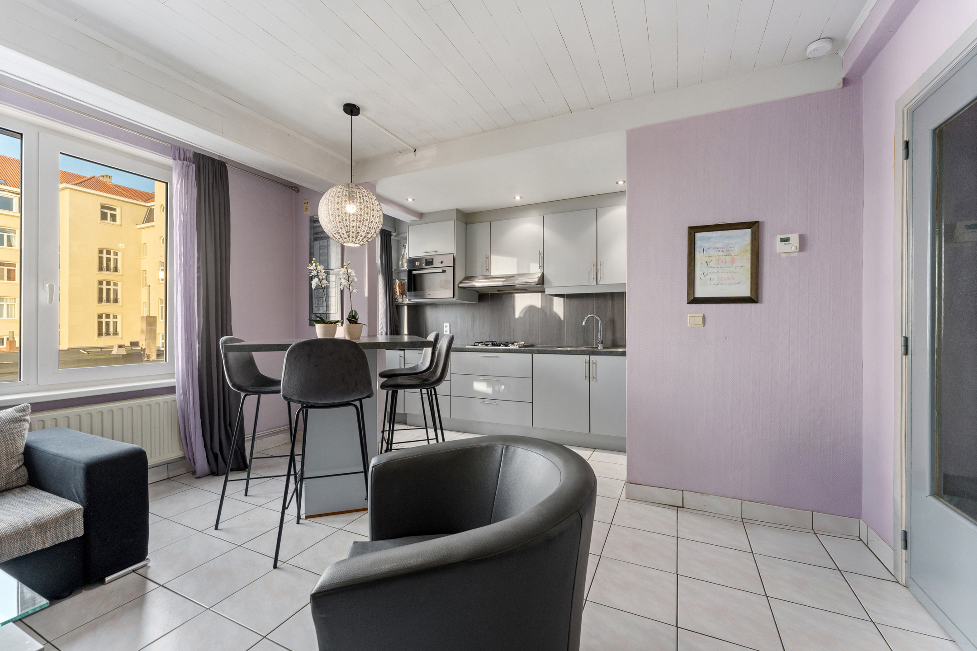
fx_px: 380
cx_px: 488
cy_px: 326
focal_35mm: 14
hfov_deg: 104.3
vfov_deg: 81.2
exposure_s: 1/4
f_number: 9
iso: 250
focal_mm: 14
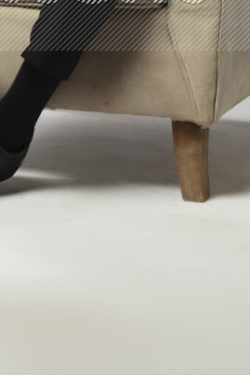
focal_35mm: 104
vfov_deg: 18.3
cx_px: 37
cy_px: -109
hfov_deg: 13.1
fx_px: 1084
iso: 400
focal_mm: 35
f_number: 5.6
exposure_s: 1/125
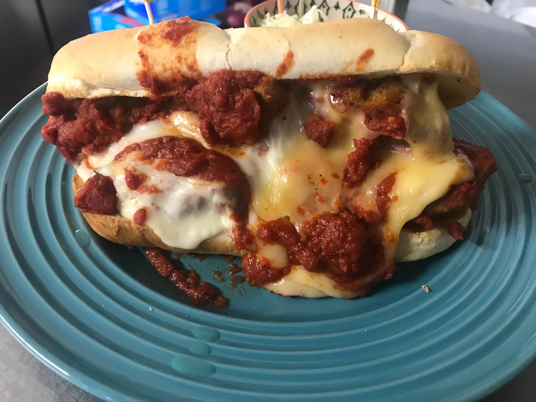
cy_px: 201
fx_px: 434
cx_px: 268
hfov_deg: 63.4
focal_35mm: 28
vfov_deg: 49.7
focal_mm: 3.99
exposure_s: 1/15
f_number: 1.8
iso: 64
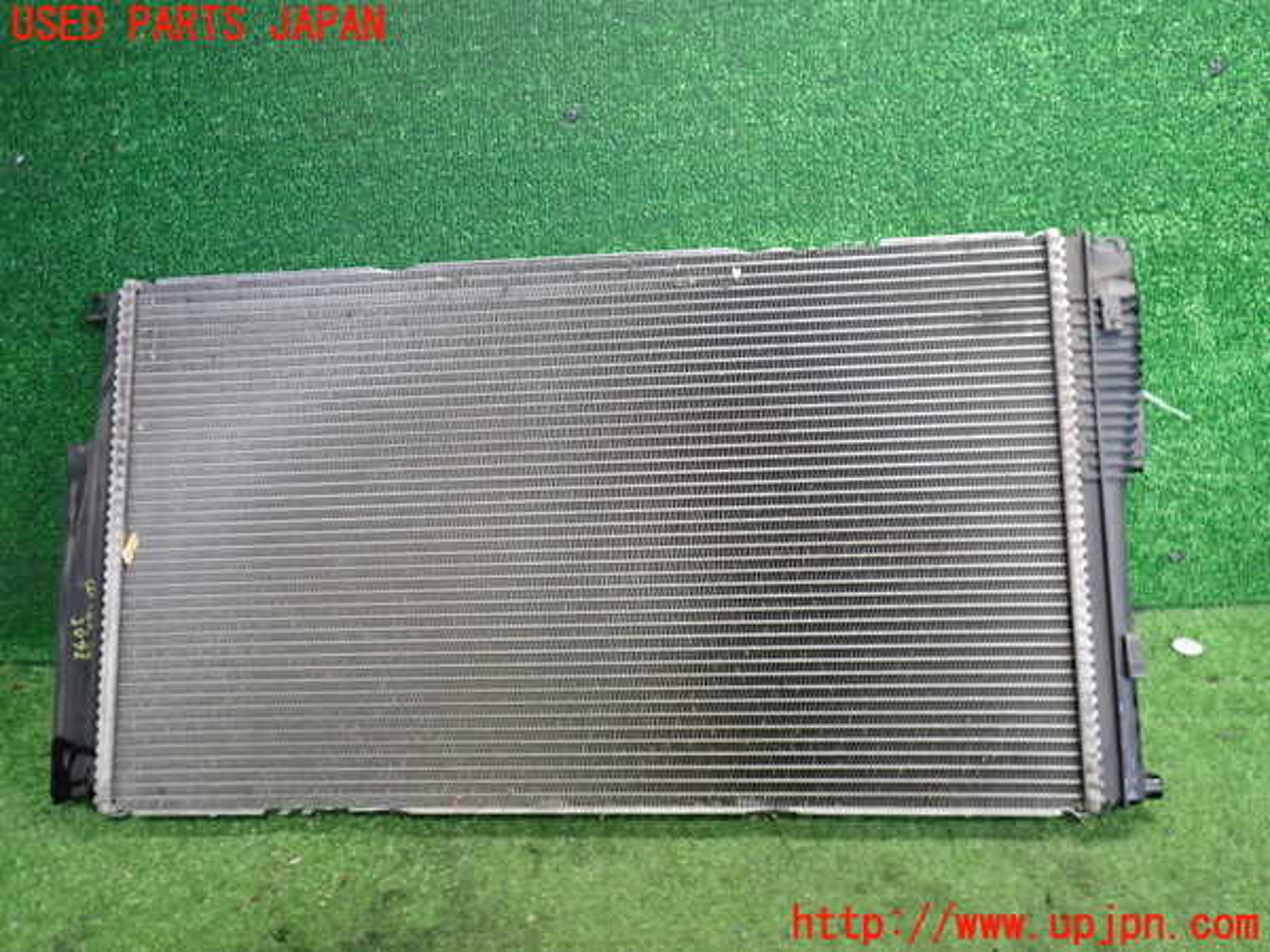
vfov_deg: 46.8
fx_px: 1101
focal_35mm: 30
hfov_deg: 60.0
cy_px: 476
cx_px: 635
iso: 400
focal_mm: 5.4
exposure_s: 1/30
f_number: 2.3
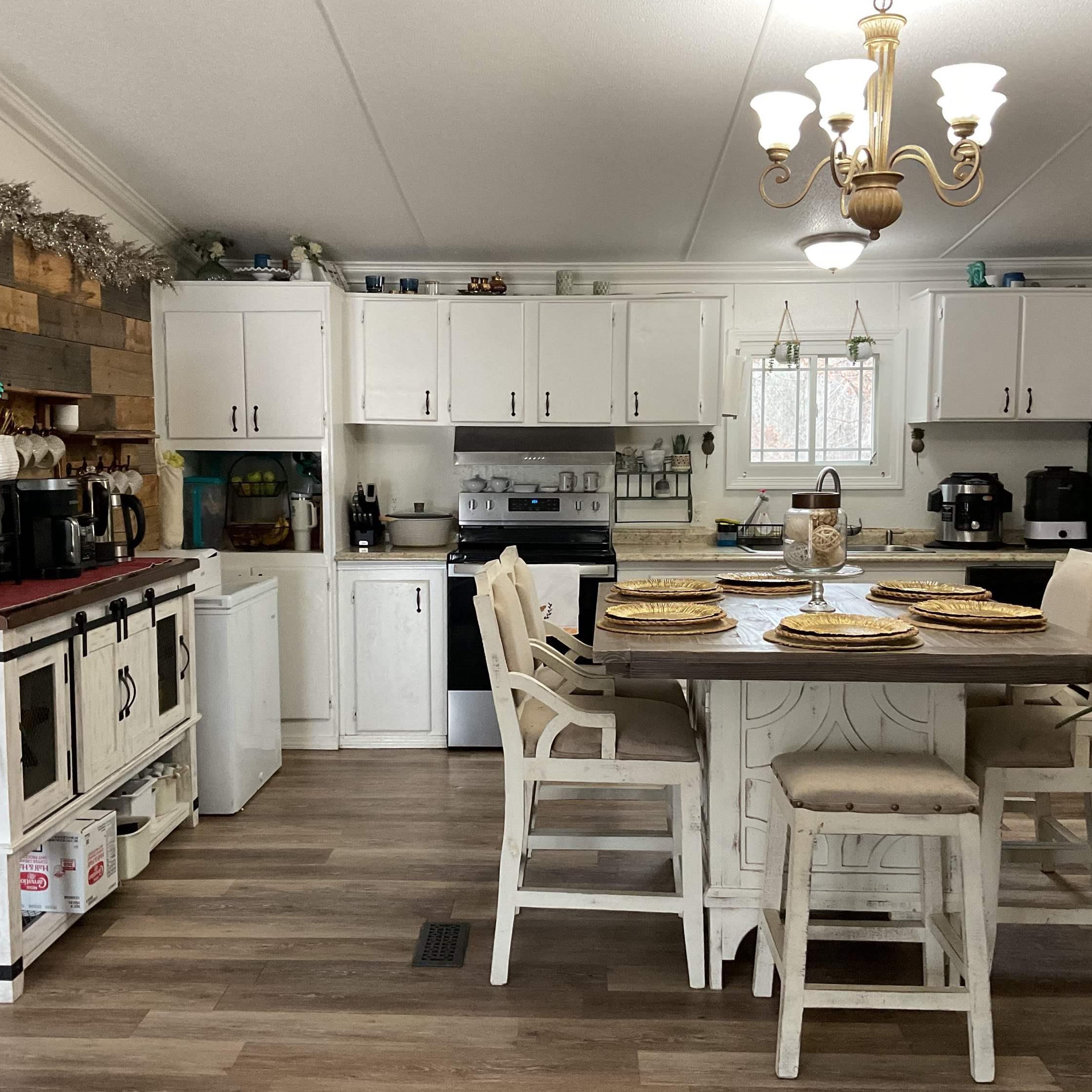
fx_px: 1249
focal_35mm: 35
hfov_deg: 47.2
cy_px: 557
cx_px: 529
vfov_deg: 47.2
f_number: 1.8
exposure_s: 1/60
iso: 160
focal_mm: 3
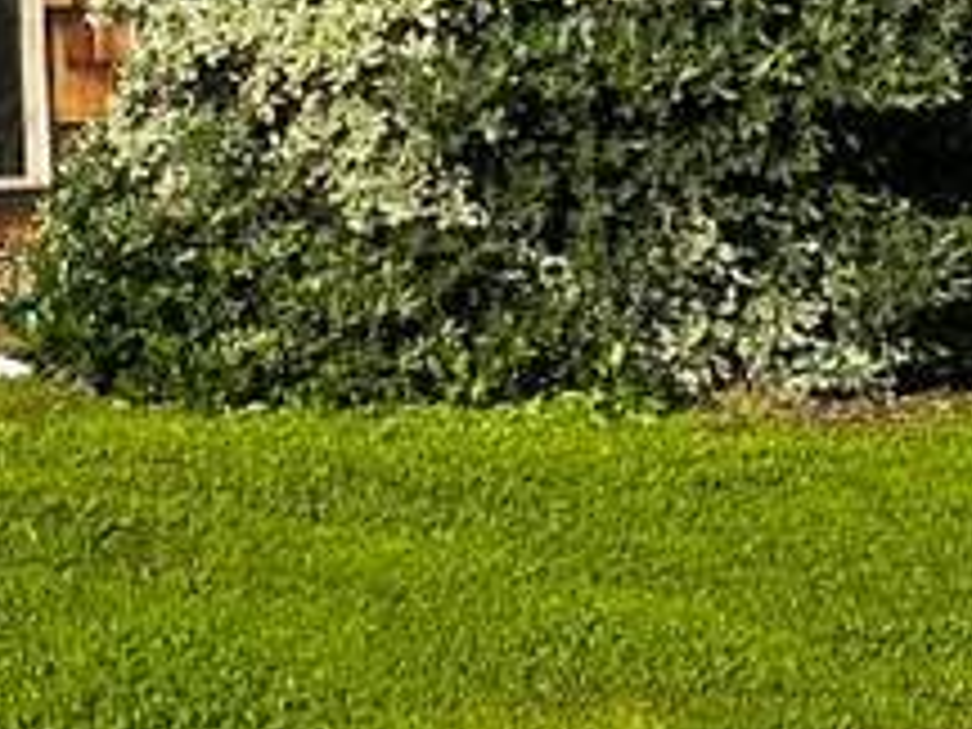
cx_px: -824
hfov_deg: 12.6
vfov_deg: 10.1
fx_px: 3987
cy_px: -382
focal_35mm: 142
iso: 80
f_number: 1.78
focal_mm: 6.86
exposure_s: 1/2028
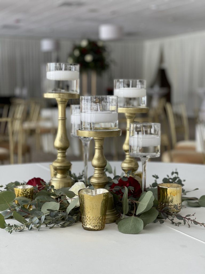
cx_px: 102
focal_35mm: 64
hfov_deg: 22.9
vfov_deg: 30.3
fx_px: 505
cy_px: 137
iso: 64
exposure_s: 1/121
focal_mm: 7.5
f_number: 2.2
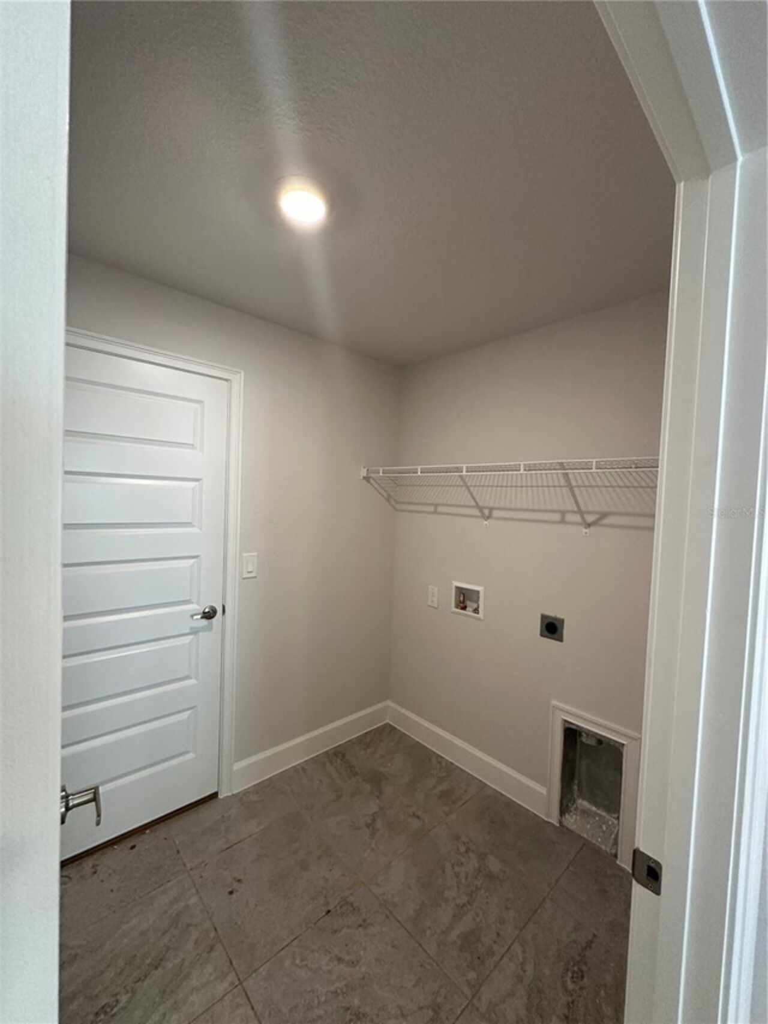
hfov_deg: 85.7
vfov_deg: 102.1
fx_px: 414
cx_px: 384
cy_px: 512
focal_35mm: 14
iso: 250
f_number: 2.2
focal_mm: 2.22
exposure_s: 1/120
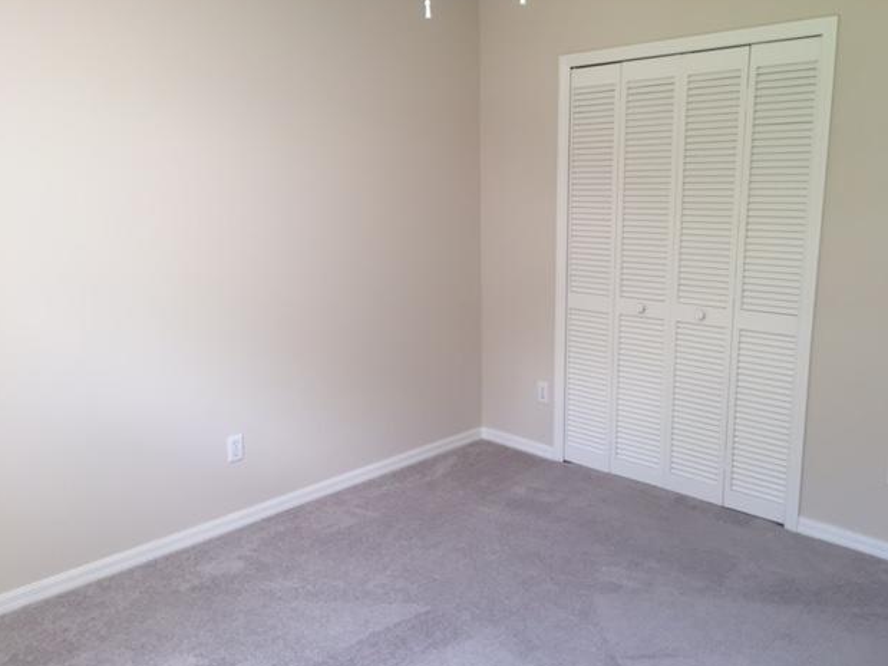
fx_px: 769
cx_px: 453
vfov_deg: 46.8
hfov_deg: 60.0
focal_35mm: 30
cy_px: 330
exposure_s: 1/33
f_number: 2.2
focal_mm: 4.15
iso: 32
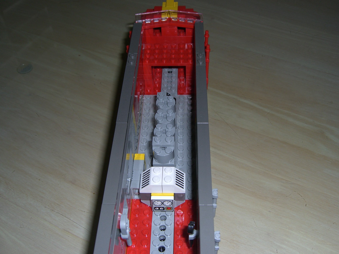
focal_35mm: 38
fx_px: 372
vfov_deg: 37.7
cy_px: 127
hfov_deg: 49.0
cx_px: 170
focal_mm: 7.9
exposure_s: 1/30
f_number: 4
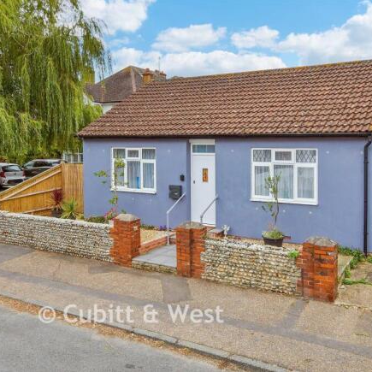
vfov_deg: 51.1
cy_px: 186
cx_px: 220
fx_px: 389
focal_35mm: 32
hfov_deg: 50.8
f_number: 8
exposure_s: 1/320
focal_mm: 17
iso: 400
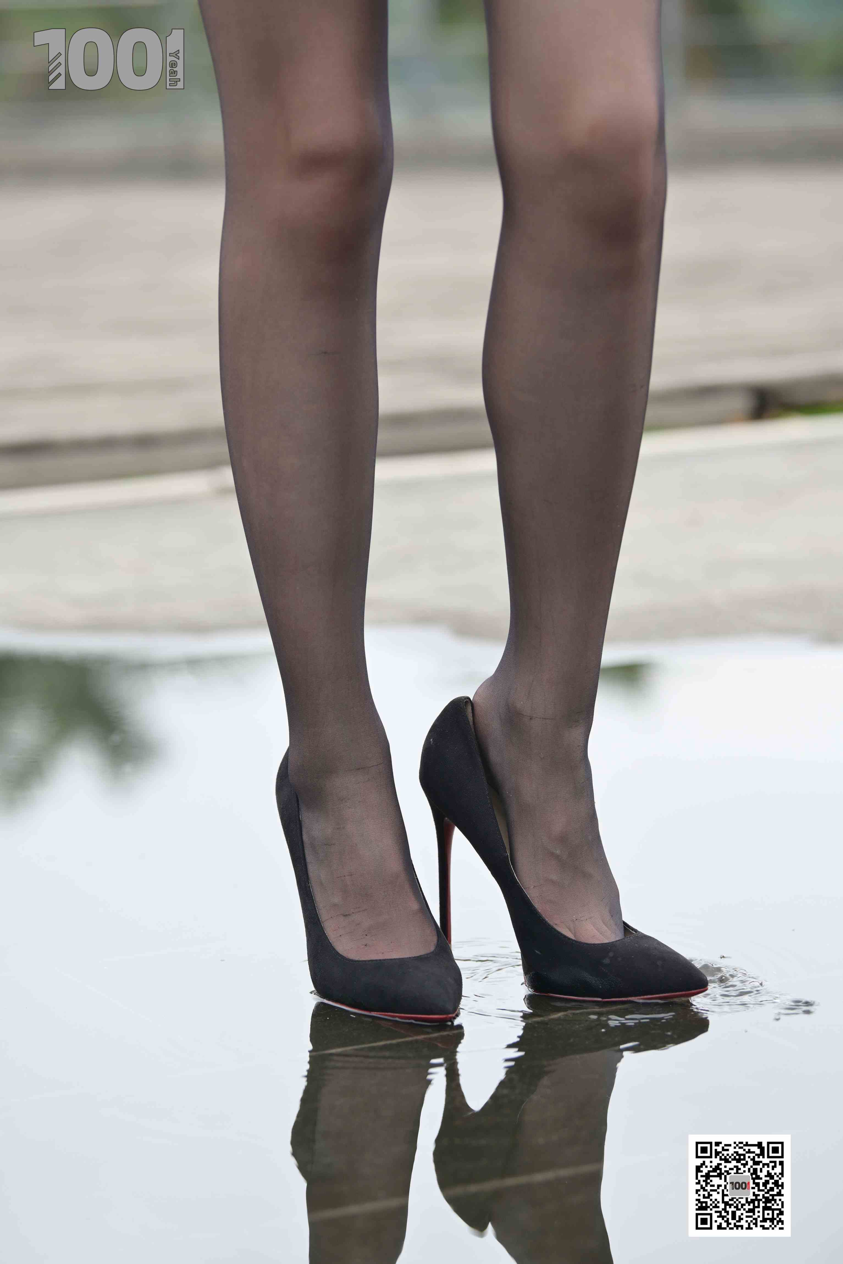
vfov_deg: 18.6
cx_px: 422
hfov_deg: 12.5
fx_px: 3863
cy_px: 632
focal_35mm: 110
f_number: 4
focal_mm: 110
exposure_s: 1/320
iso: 200
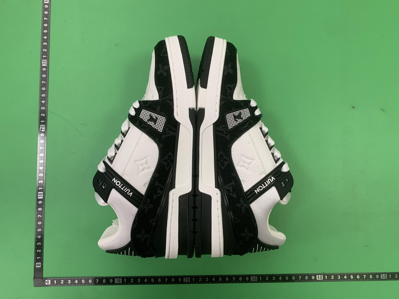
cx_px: 200
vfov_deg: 53.1
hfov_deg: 67.3
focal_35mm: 26
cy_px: 150
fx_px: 300
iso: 160
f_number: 1.8
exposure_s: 1/60
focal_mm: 4.25
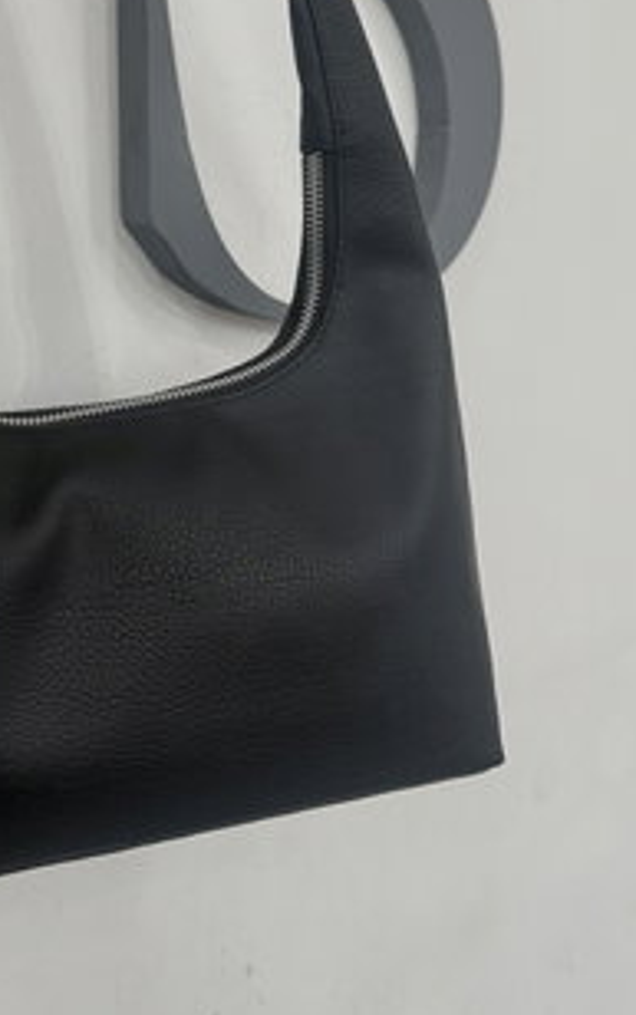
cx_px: 36
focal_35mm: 44
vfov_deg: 43.4
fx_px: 1218
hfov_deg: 27.9
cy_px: 222
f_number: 1.78
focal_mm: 6.76
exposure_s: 1/100
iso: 160
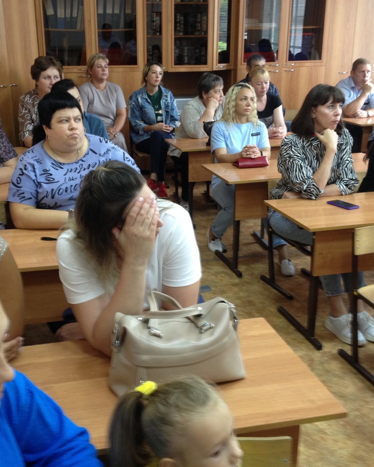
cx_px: 172
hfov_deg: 32.7
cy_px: 235
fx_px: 636
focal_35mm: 46
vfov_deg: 40.3
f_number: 2.4
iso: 100
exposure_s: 1/20
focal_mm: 4.28
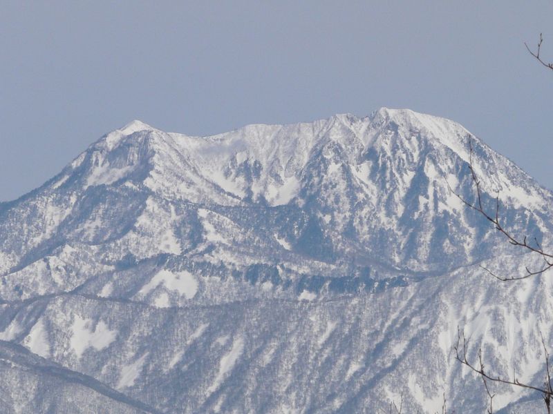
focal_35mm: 279
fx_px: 4457
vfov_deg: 5.3
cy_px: 207
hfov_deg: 7.1
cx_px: 276
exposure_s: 1/1000
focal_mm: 28.8
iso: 100
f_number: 8
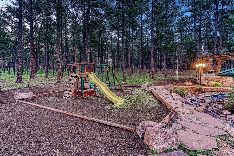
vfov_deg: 81.2
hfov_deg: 104.3
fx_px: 91
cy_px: 78
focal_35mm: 14
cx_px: 117
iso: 1250
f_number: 7.1
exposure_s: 1/10
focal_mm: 14
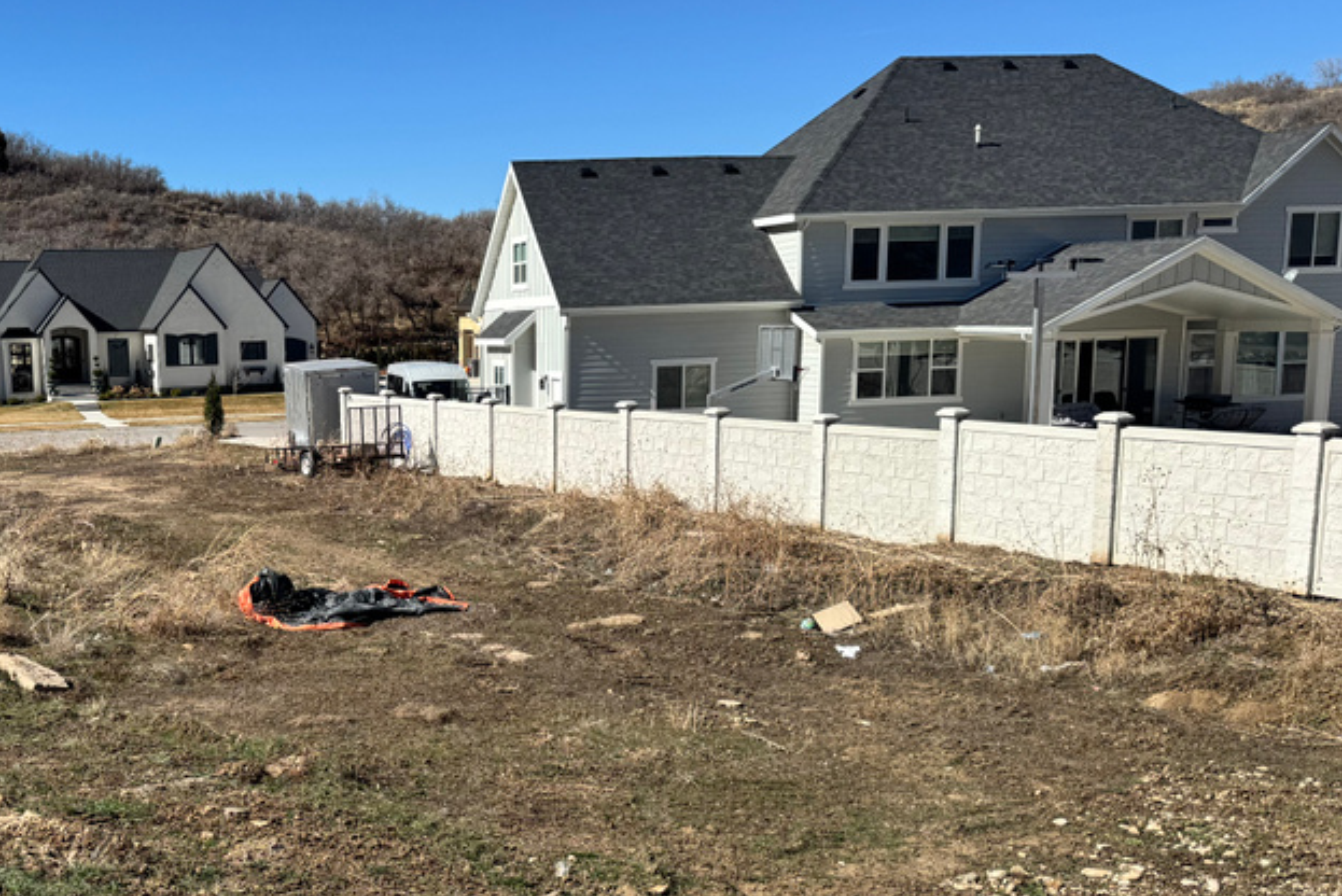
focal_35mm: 41
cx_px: 308
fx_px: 1529
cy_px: 575
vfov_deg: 32.5
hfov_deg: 45.5
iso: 80
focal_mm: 6.76
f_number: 1.78
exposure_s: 1/4608
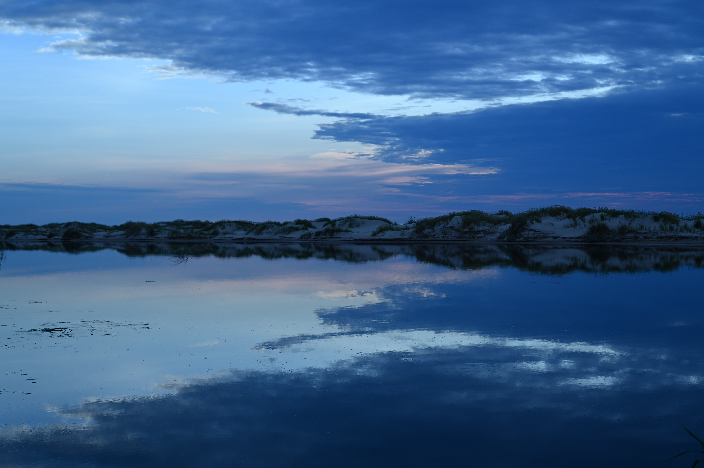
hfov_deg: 36.9
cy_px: 234
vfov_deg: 25.0
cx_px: 352
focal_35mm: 54
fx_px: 1055
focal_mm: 54
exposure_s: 1/320
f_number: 5
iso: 100
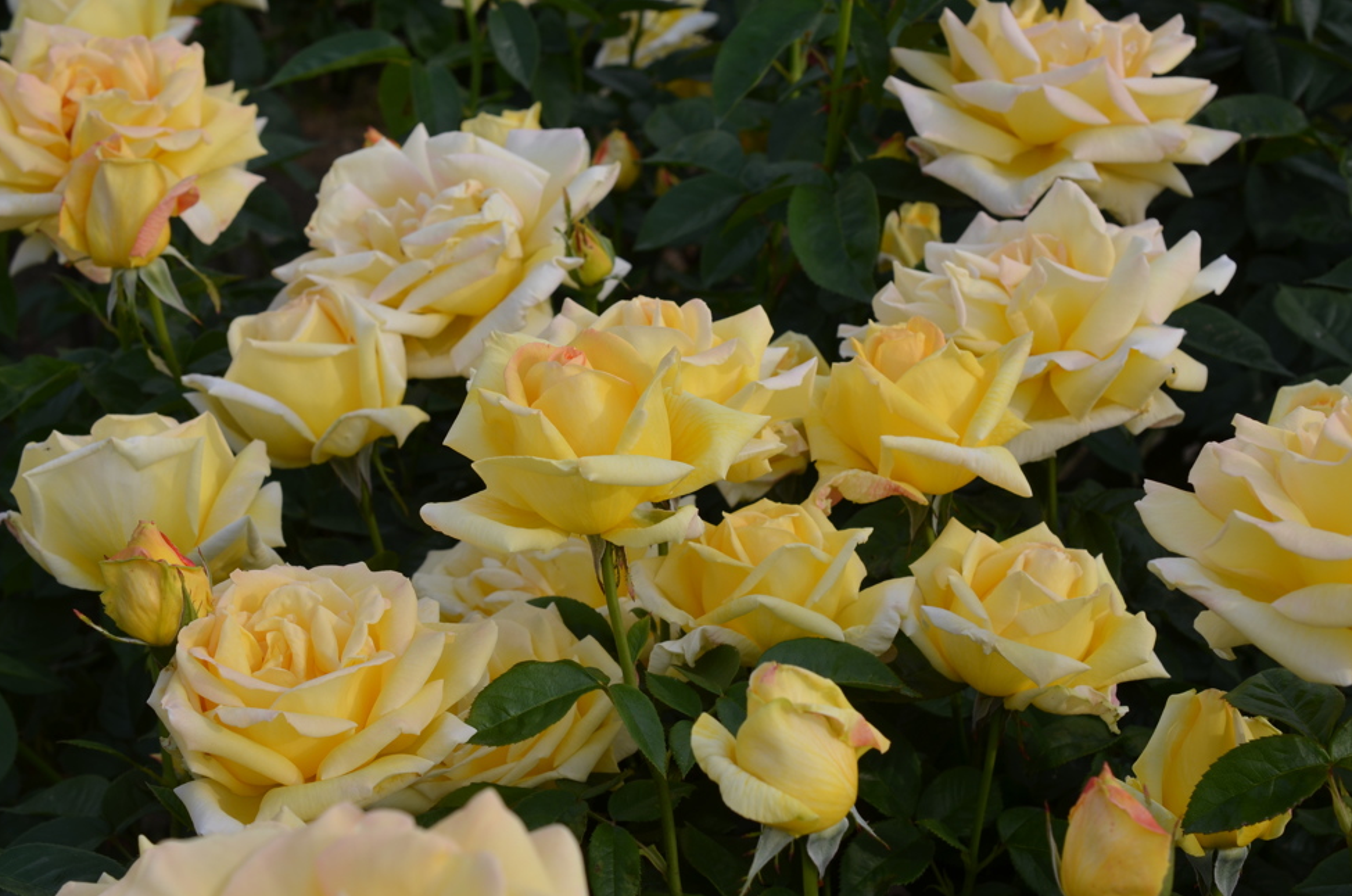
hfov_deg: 31.9
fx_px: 2361
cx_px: 706
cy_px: 459
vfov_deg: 21.5
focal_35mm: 63
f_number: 8
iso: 110
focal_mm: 40
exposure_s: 1/250
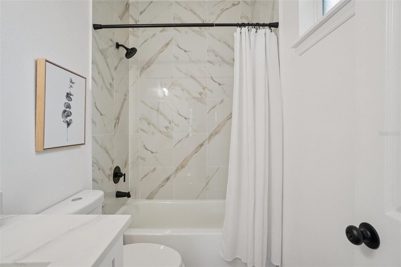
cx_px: 200
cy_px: 134
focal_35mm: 16
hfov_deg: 95.0
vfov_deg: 72.0
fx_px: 184
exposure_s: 1/30
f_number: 8
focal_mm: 11
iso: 500
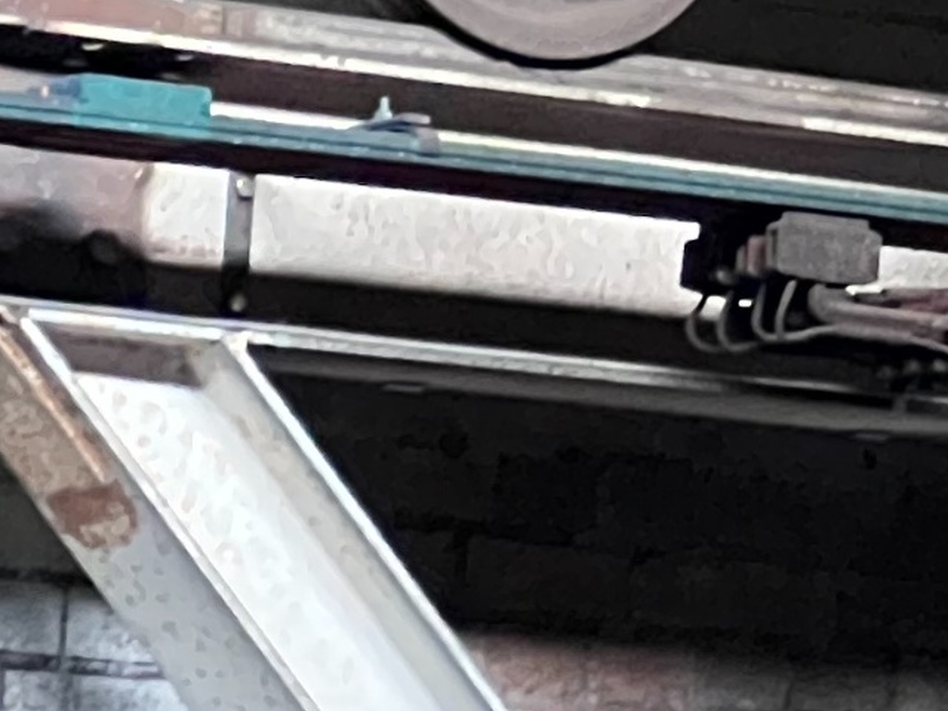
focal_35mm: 393
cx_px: 2370
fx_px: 10763
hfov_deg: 4.9
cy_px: -1012
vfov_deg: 3.7
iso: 1250
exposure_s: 1/30
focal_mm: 9
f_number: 2.8
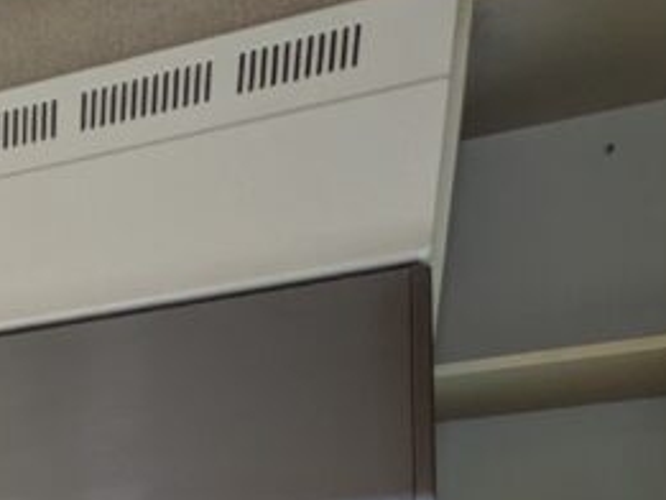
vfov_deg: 18.8
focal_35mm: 55
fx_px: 1059
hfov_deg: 27.1
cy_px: 958
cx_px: -276
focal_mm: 1.83
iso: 48
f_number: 2.2
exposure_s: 1/60
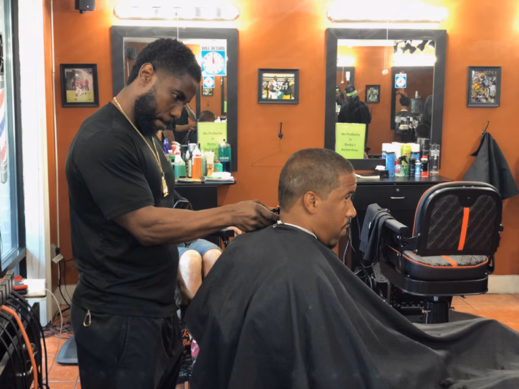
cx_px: 260
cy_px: 194
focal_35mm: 52
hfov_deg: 36.8
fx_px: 780
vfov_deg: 28.0
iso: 100
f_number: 2.4
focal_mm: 6
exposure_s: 1/30
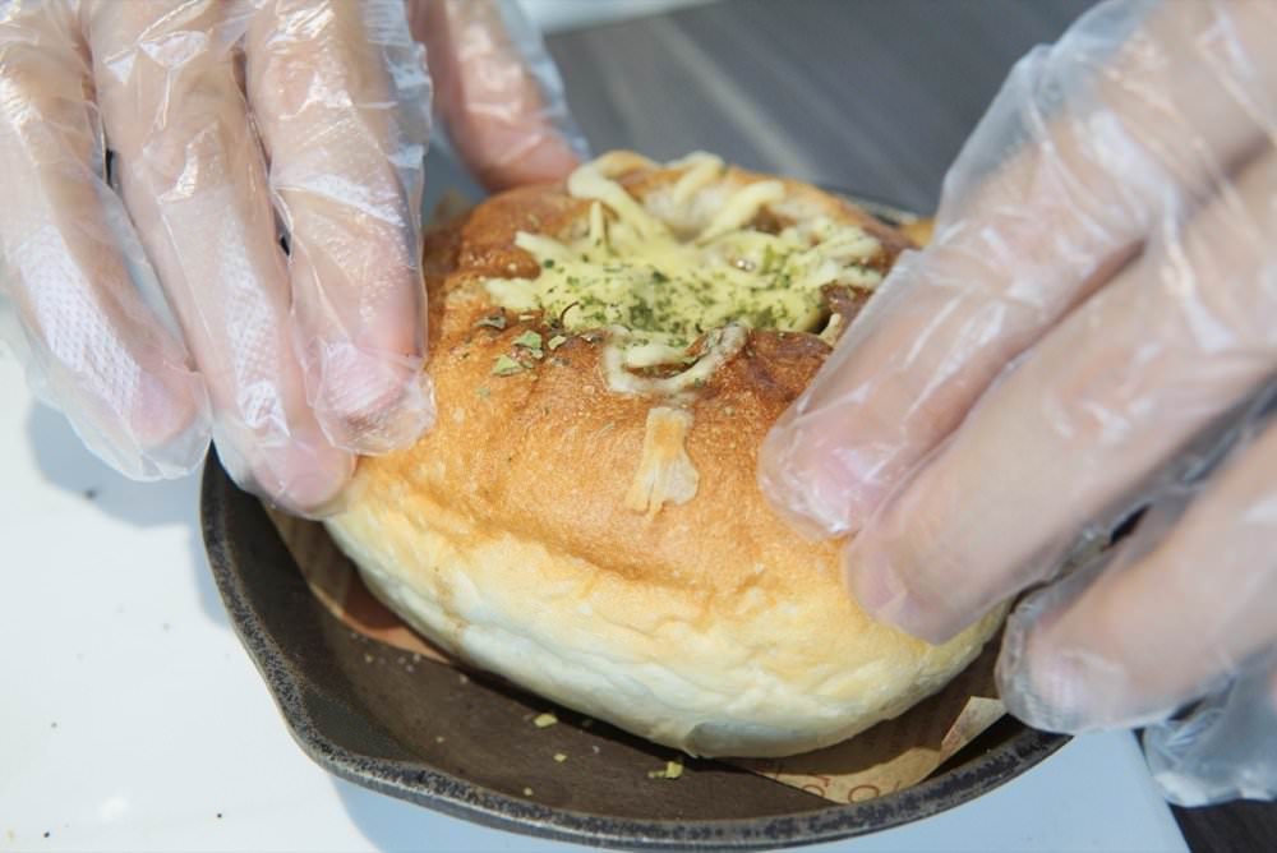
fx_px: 1597
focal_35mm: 45
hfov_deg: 43.6
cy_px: 426
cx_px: 638
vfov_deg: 29.9
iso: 320
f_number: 4
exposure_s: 1/60
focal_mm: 30
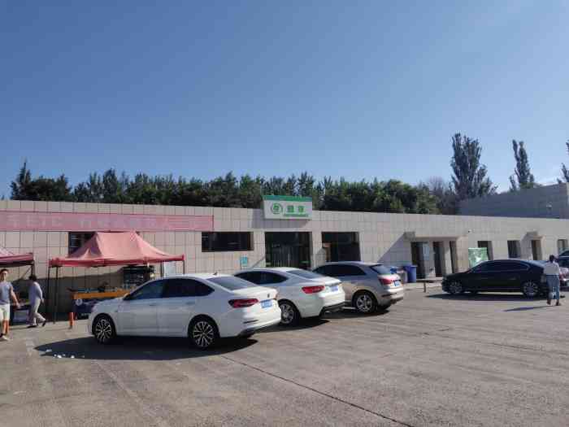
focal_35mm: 26
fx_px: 427
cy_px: 214
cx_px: 284
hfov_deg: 67.3
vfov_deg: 53.1
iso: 50
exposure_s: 1/2000
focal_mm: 3.87
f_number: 2
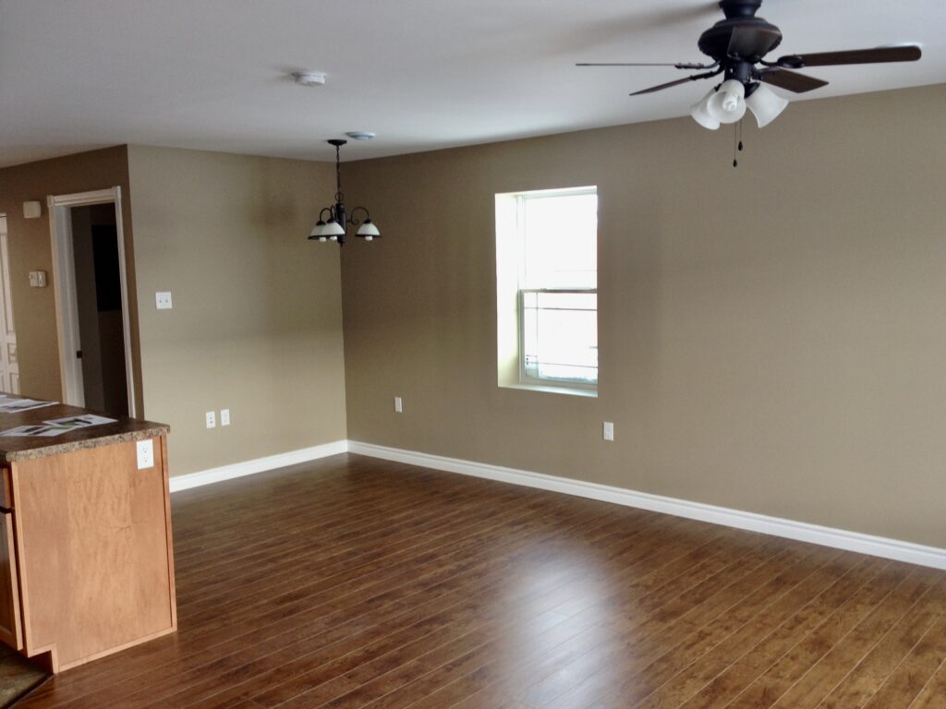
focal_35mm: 35
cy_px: 354
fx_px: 956
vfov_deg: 40.7
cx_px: 473
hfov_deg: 52.6
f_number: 2.4
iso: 50
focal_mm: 4.28
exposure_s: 1/40
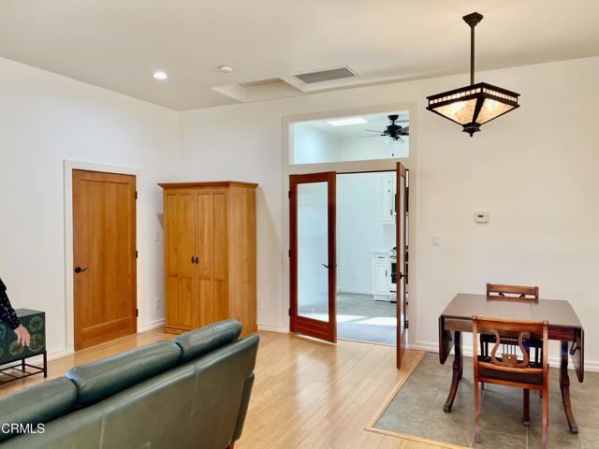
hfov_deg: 69.4
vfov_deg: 54.9
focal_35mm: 25
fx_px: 433
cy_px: 224
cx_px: 300
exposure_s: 1/120
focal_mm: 5.1
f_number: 1.6
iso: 80
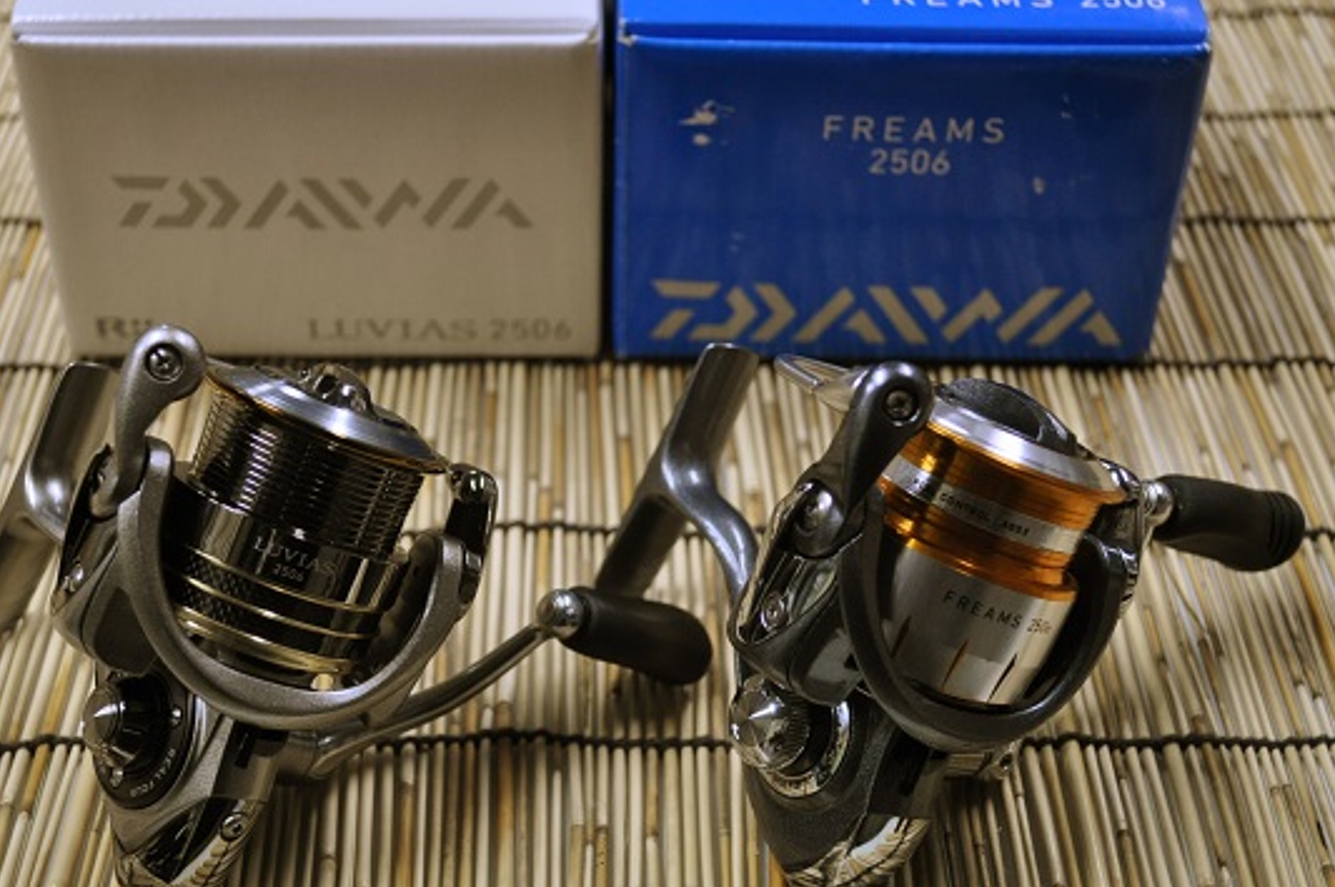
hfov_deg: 34.5
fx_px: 2148
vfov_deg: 23.3
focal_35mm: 58
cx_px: 584
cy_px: 494
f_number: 4.8
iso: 800
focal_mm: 32
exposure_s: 1/60
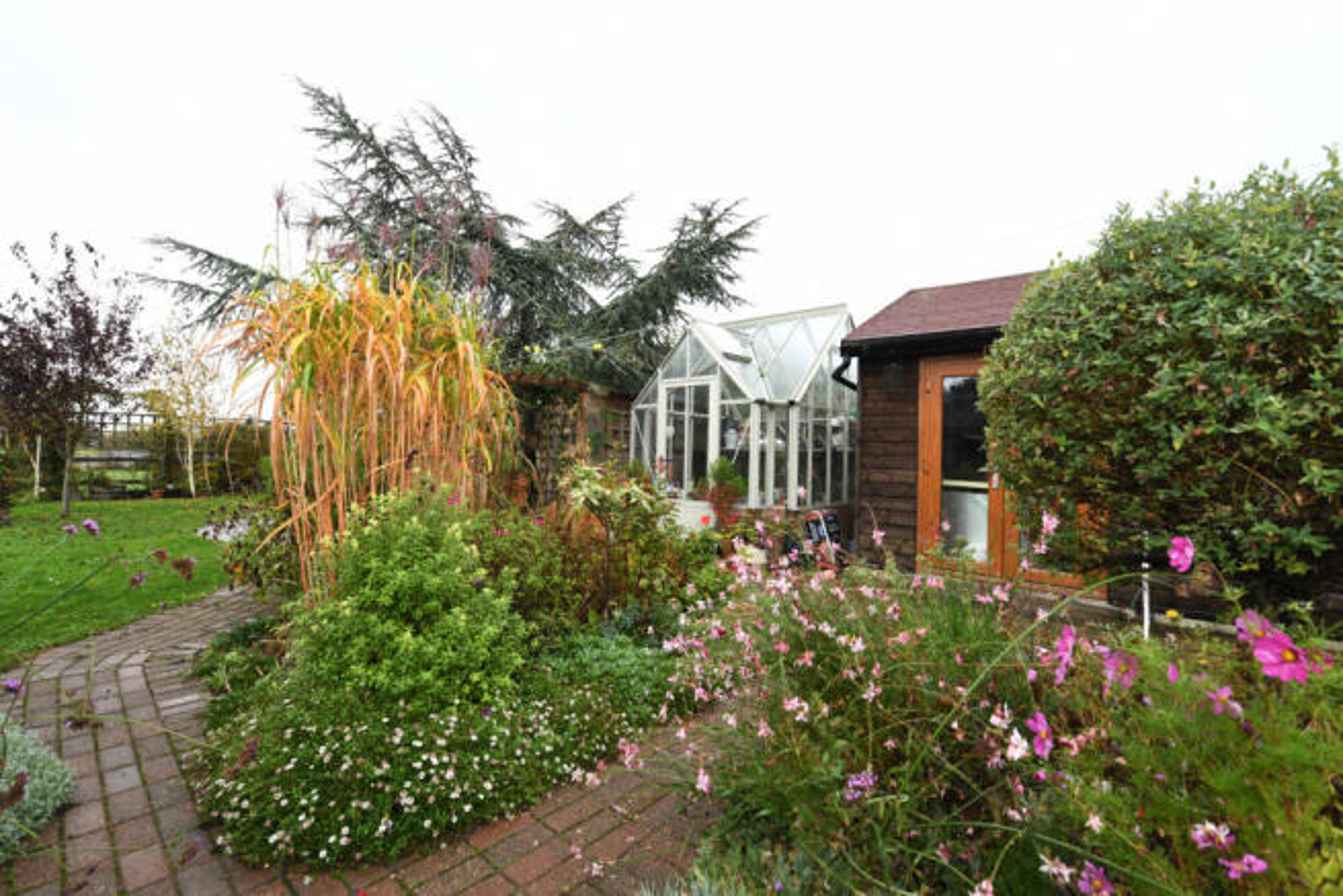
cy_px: 448
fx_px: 560
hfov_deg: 100.4
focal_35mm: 15
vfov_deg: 77.4
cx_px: 672
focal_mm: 15
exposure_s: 1/250
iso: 800
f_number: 10
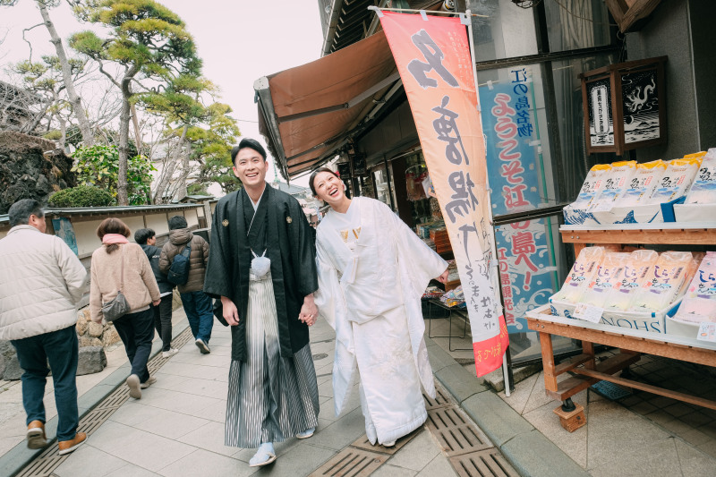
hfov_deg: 73.8
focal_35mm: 24
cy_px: 238
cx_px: 358
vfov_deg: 53.1
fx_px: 477
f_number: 4.5
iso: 320
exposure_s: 1/125
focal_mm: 16
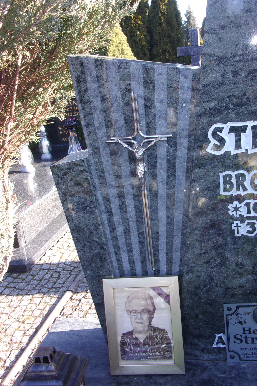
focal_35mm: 39
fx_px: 418
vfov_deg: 49.6
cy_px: 193
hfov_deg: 33.8
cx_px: 180
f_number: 3.9
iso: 80
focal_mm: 5.1
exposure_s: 1/75
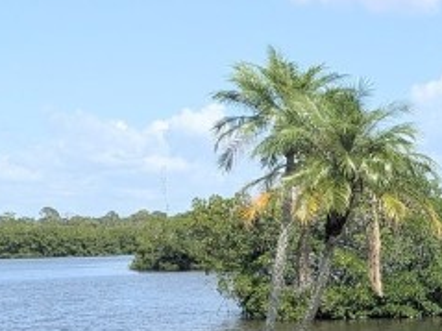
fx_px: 1315
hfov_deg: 16.5
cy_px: 251
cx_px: 749
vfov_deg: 14.3
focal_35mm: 103
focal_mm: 4.53
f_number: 1.7
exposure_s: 1/2008
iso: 29
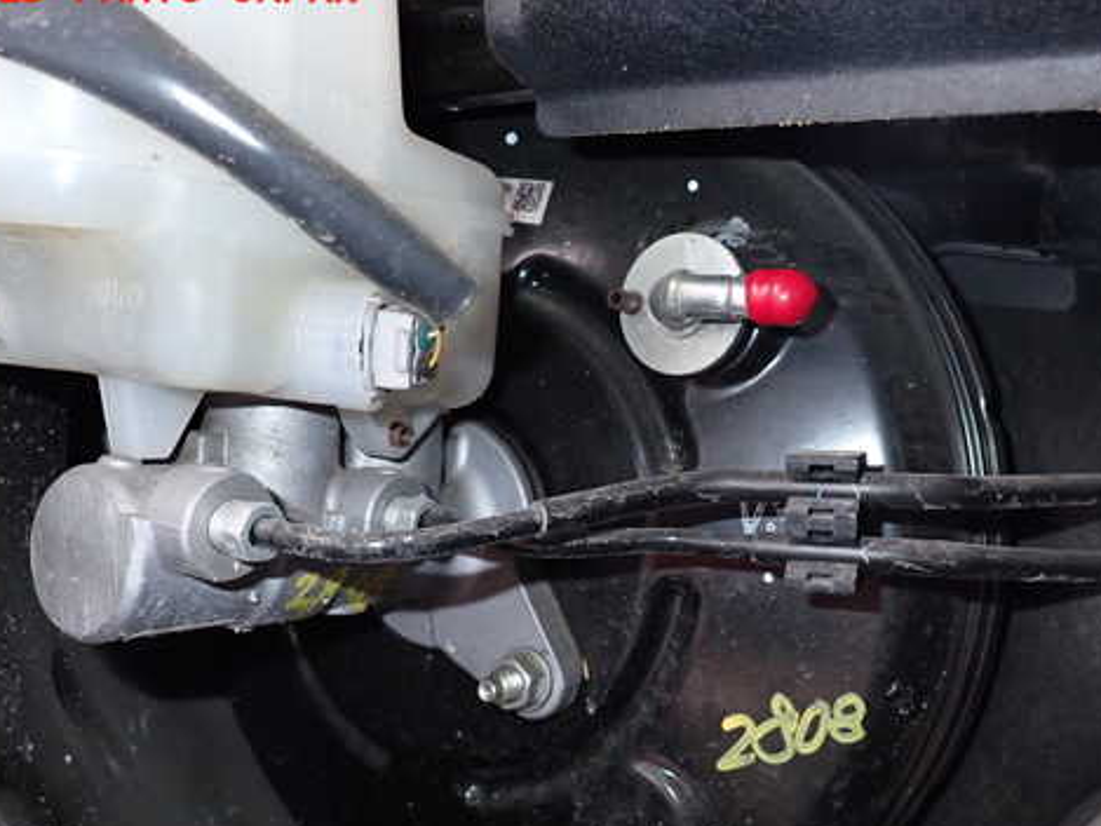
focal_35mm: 32
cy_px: 486
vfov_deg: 44.0
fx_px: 1018
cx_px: 636
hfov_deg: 56.5
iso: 400
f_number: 2.8
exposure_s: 1/100
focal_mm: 4.5
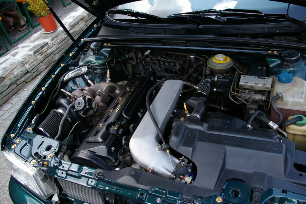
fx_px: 268
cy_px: 102
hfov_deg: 59.5
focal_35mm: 32
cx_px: 153
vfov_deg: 41.7
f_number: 5.6
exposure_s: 1/90
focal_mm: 21
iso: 200
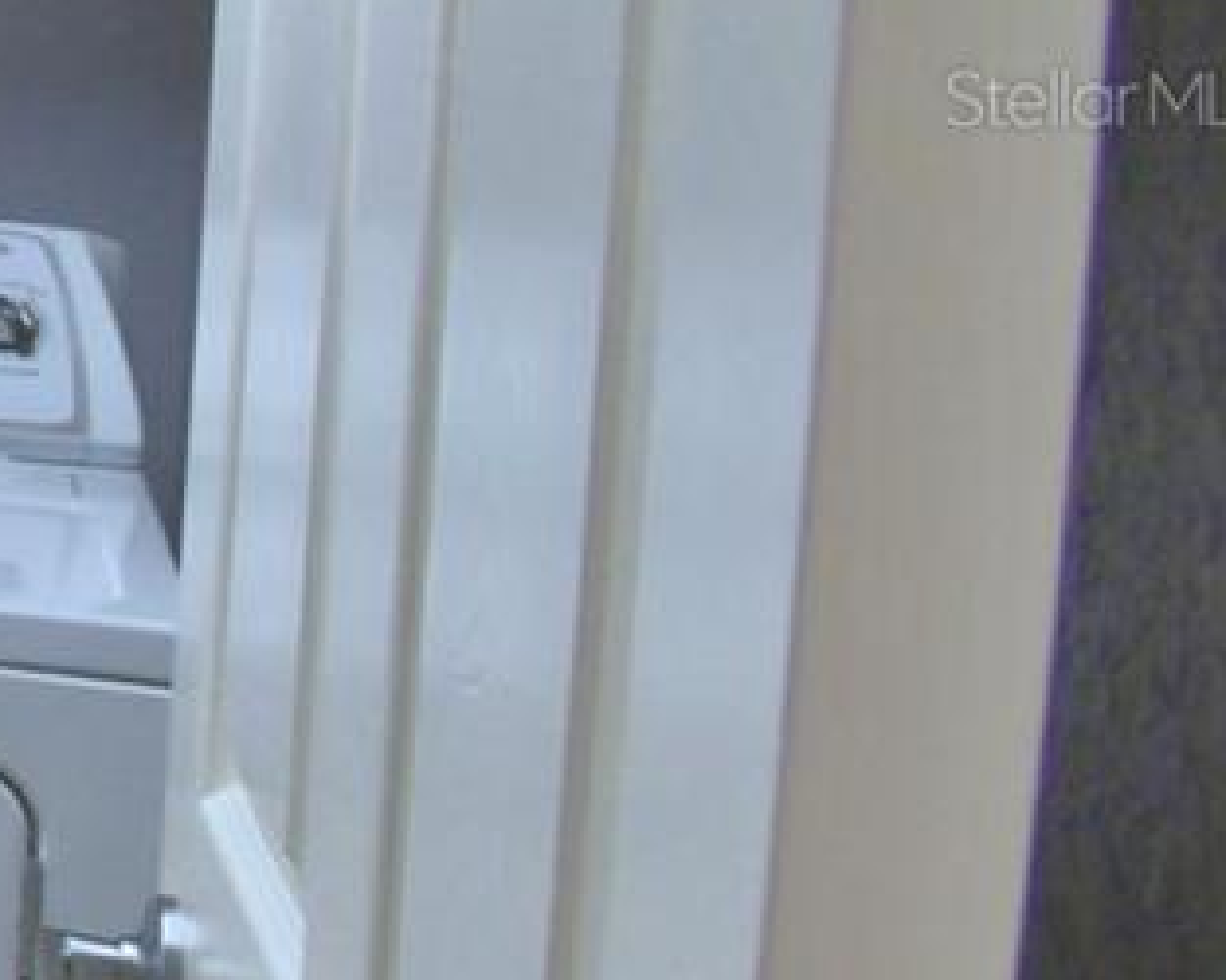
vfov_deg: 20.8
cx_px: -1841
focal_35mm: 72
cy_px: 98
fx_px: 2611
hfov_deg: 14.4
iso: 400
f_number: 4.5
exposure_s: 1/125
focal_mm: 10
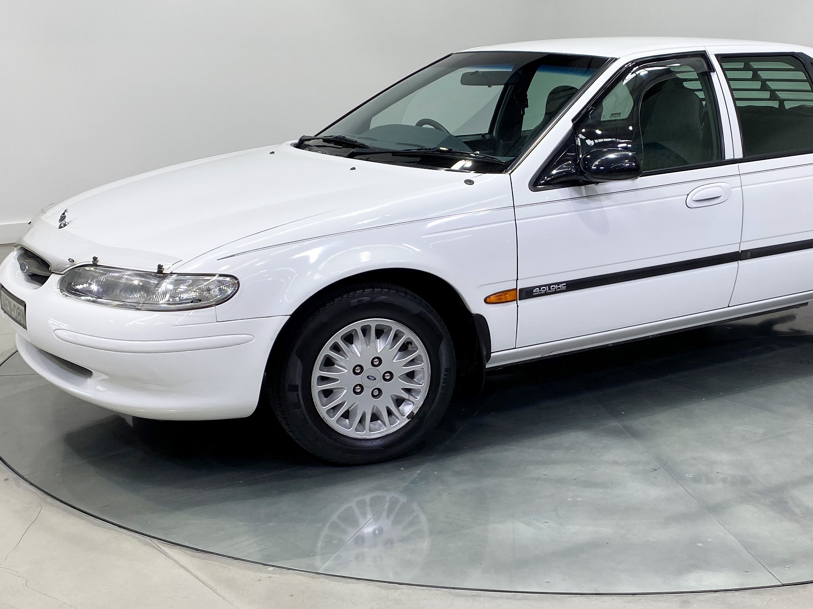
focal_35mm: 33
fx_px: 775
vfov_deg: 42.9
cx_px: 496
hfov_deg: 54.9
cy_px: 274
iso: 32
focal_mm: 4.25
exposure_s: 1/200
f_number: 1.8
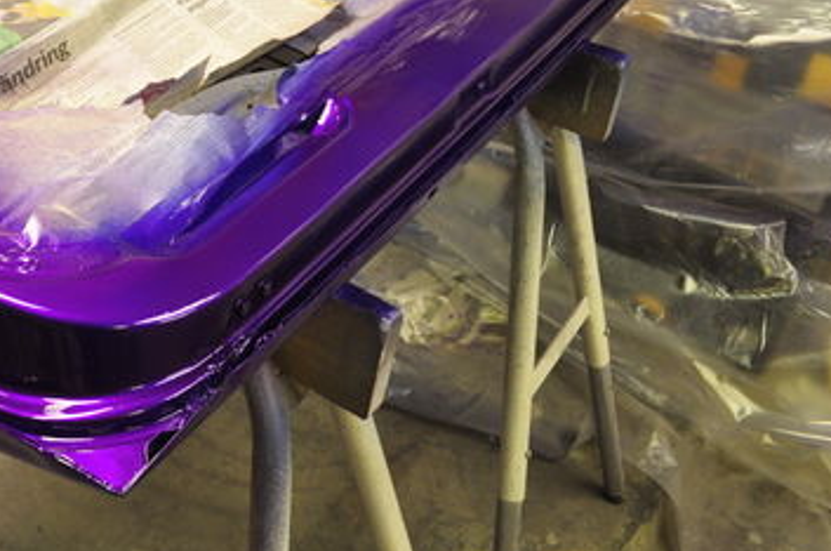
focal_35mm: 49
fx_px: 1129
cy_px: 102
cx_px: 94
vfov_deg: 26.8
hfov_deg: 37.9
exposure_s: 1/15
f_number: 6.3
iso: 500
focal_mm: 18
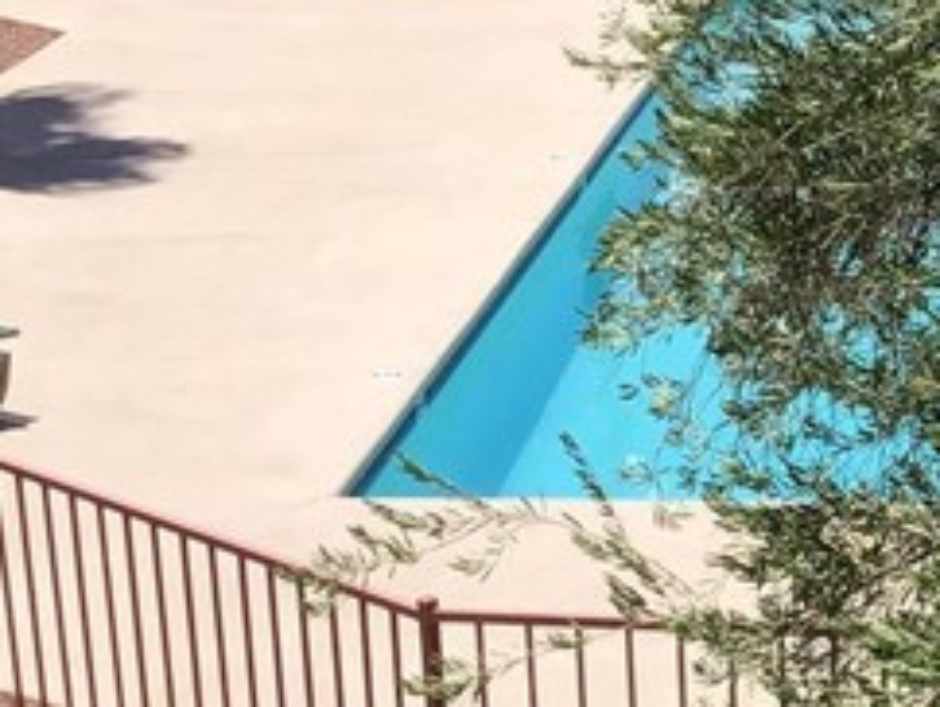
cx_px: 1057
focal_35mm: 131
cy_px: 462
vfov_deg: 11.3
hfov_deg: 14.7
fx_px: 3561
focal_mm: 3.3
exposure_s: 1/1508
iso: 25
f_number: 2.4
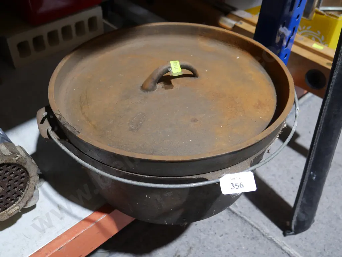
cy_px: 128
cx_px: 171
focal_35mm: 36
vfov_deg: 39.7
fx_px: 356
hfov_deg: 51.3
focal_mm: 18
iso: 800
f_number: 4
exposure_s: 1/60
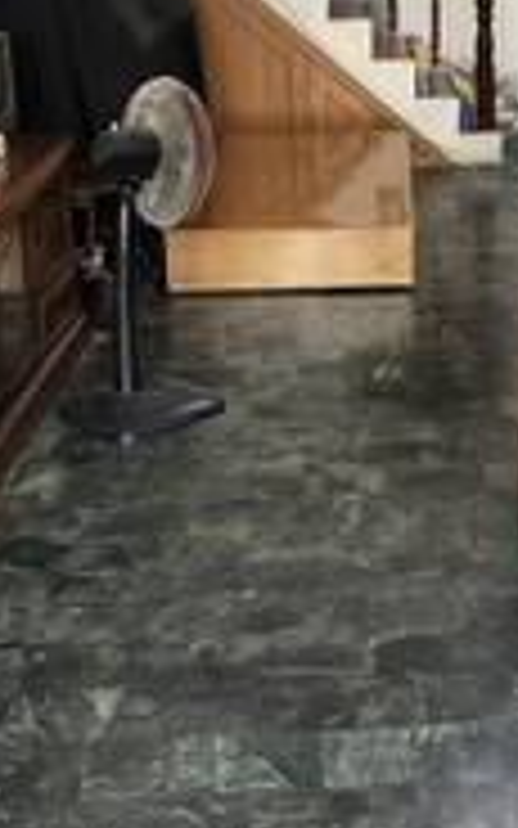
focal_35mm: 58
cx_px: 437
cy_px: 230
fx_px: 1310
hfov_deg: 22.0
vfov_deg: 34.5
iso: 64
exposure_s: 1/15
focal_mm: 3.99
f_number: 1.8
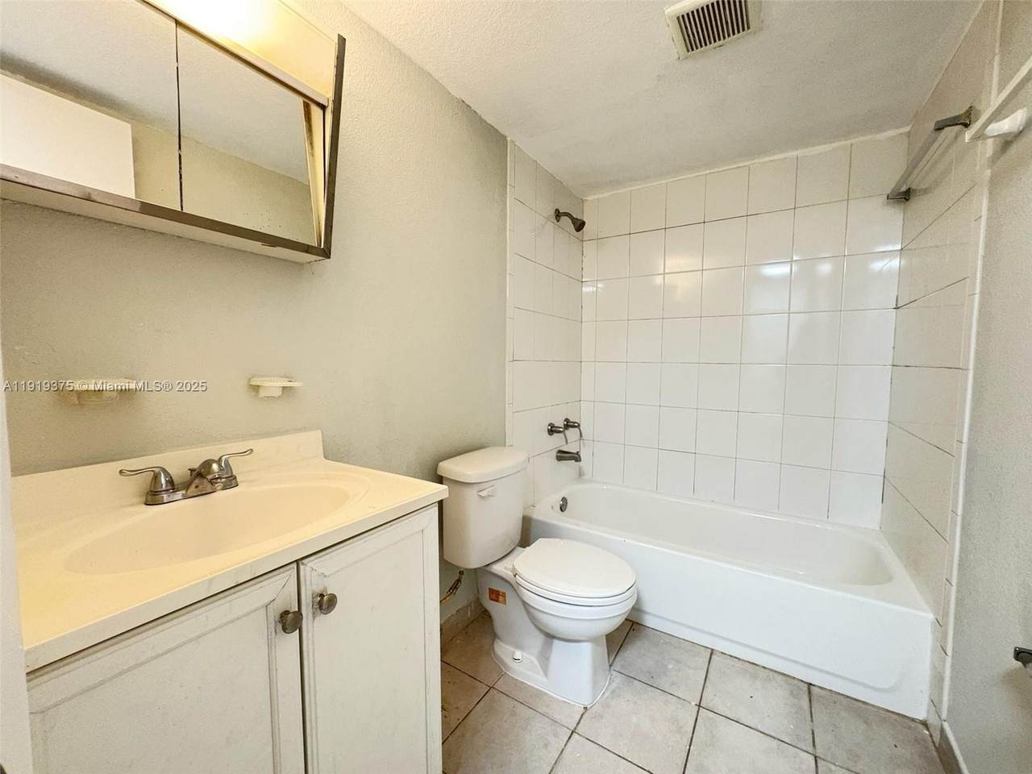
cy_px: 387
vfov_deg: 85.7
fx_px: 417
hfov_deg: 102.1
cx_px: 516
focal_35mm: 14
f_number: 2.2
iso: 640
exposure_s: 1/40
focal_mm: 2.22
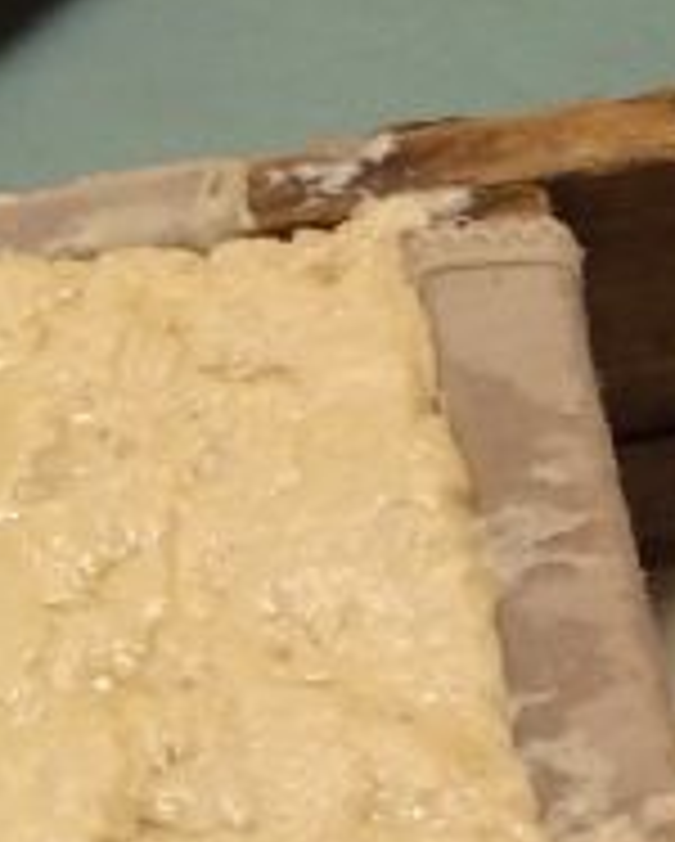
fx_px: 2643
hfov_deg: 12.1
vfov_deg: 16.9
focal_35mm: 106
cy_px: 1137
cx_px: -855
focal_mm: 4.15
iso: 160
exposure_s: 1/33
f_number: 2.2
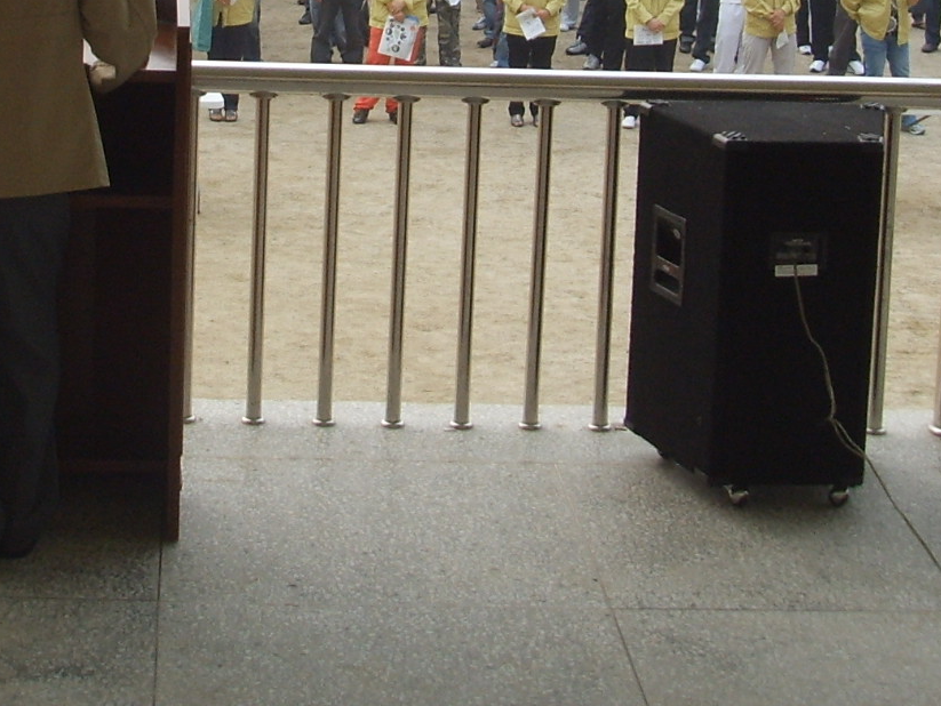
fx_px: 2638
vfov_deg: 14.8
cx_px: 289
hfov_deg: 20.1
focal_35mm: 97
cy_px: -107
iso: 50
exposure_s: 1/180
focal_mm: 6.6
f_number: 3.5
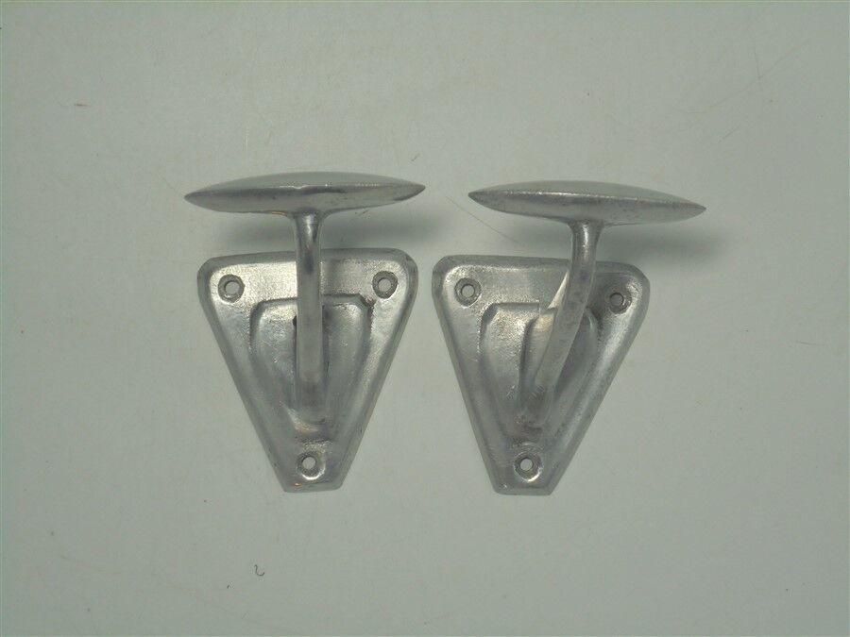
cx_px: 425
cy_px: 318
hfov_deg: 26.7
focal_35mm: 73
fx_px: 1793
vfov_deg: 20.2
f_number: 6.1
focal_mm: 13.1
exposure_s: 1/40
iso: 100
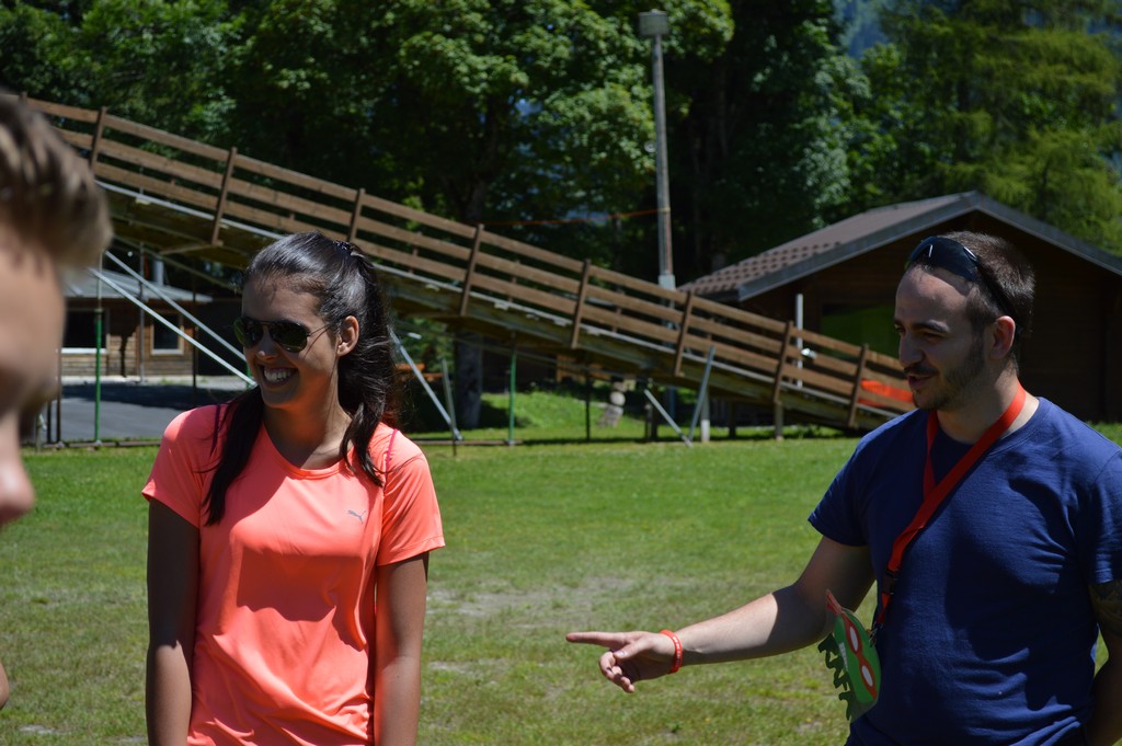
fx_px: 2102
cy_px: 373
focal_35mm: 68
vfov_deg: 20.1
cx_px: 561
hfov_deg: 29.9
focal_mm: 45
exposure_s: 1/1000
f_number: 5.3
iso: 180
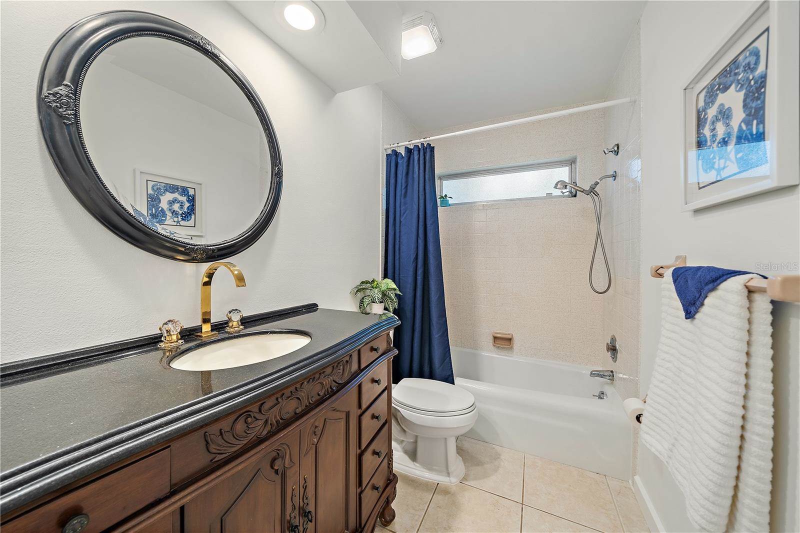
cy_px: 266
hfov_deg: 112.6
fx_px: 267
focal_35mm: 12
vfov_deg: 90.0
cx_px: 400
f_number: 8
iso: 200
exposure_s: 1
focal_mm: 12
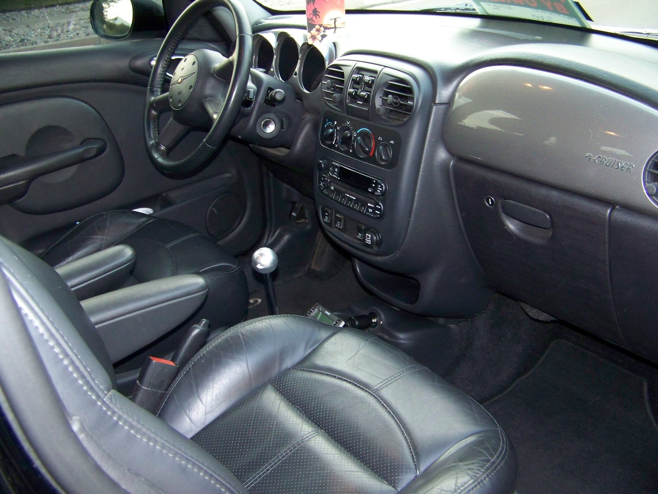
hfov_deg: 51.4
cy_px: 247
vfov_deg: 39.7
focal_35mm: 36
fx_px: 684
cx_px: 329
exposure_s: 1/30
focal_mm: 5.85
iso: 200
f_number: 2.8
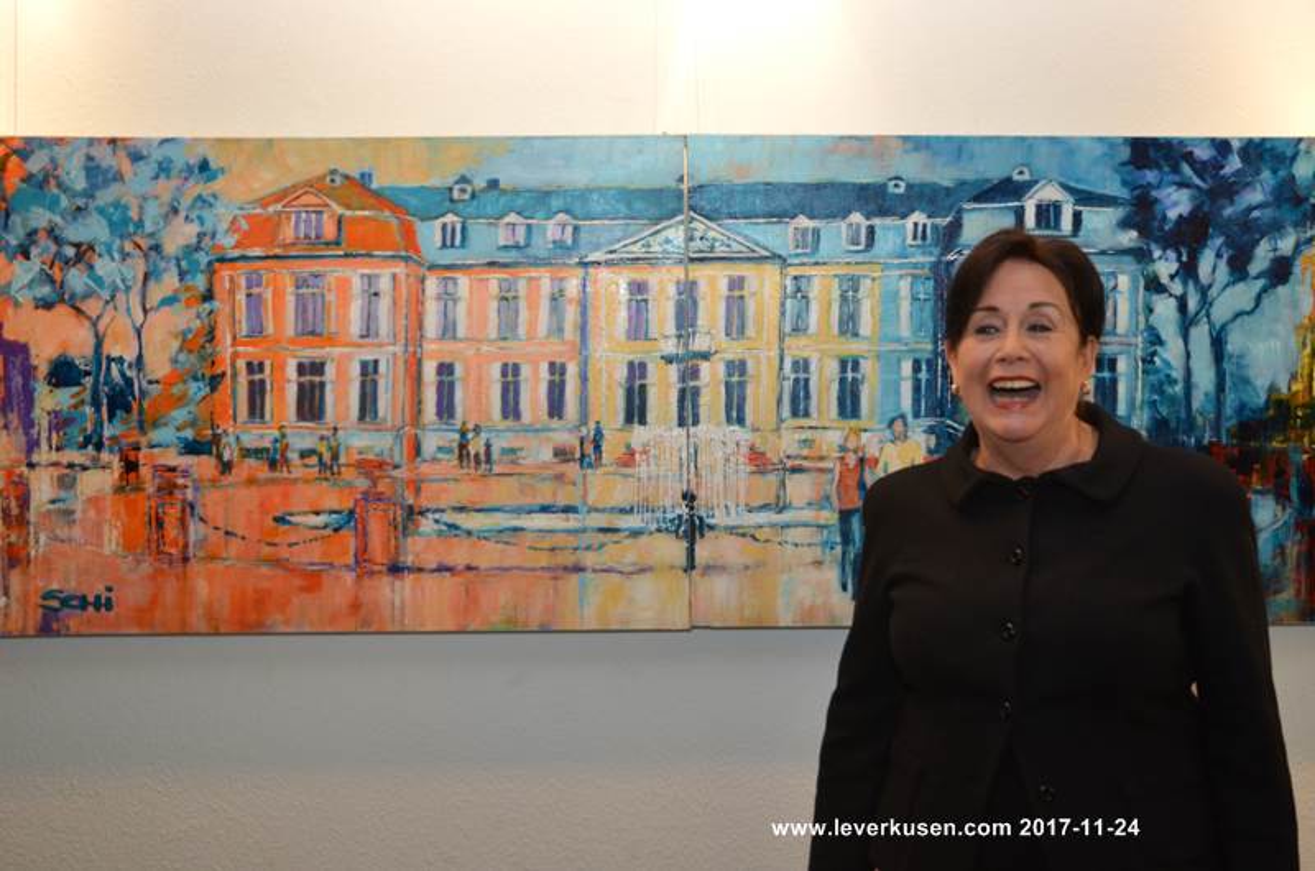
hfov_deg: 57.3
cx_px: 658
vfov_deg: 39.8
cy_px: 436
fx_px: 1203
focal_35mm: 33
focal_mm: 22
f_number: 4
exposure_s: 1/60
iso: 800
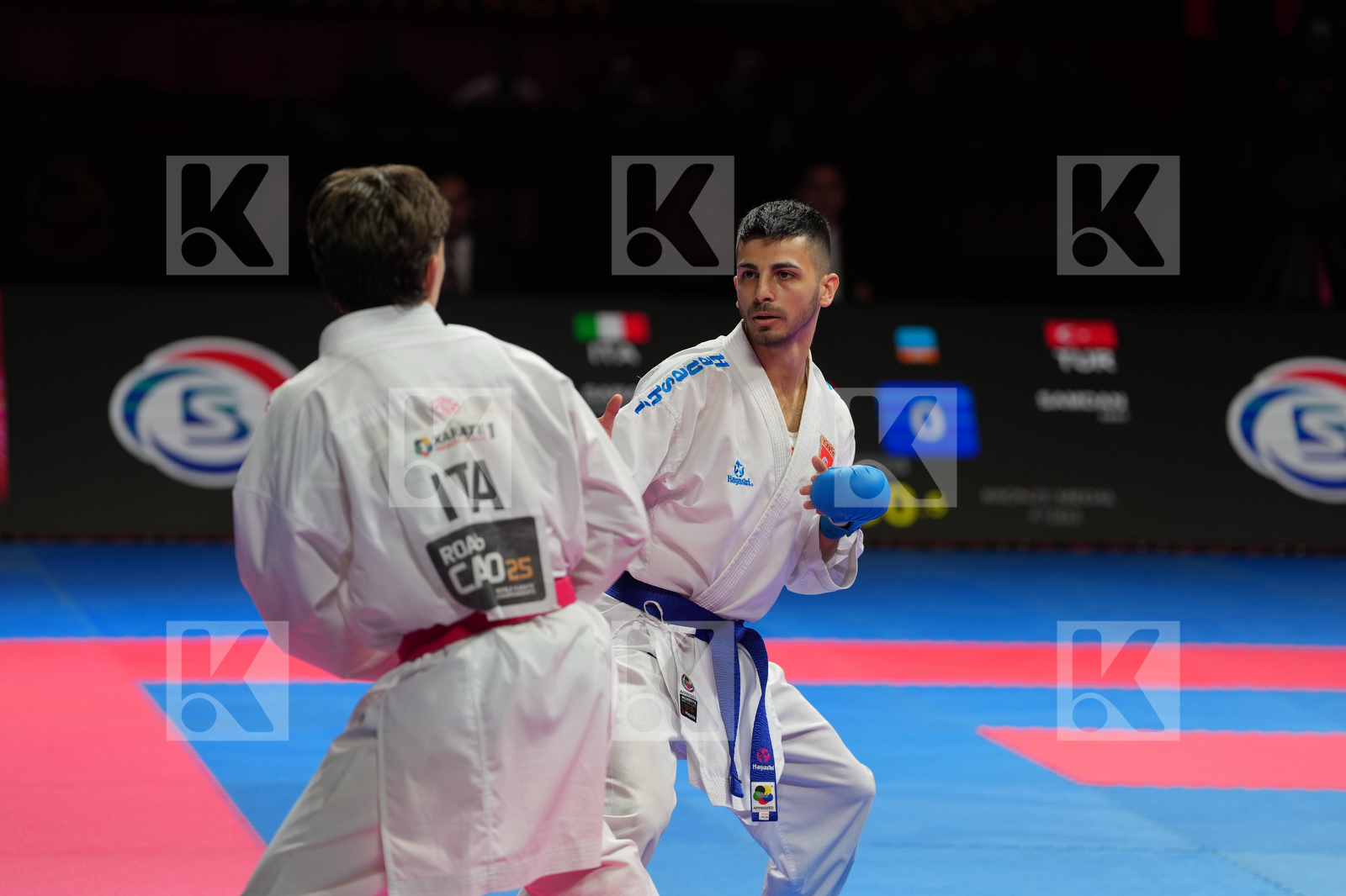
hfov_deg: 14.9
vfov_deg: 9.9
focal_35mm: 138
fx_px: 5158
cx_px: 673
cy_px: 448
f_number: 2.8
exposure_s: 1/1000
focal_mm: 138
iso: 640
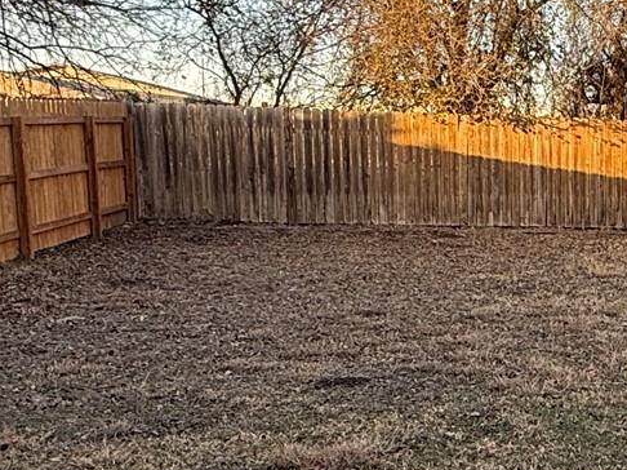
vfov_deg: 24.8
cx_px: 701
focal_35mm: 59
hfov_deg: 29.3
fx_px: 1068
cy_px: 236
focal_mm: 2.22
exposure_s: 1/294
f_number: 2.2
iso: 50
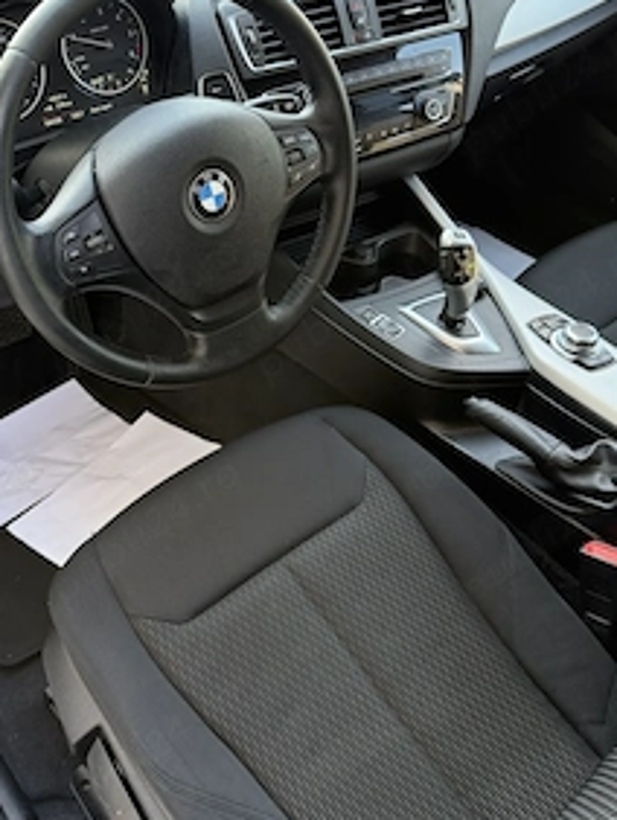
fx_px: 807
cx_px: 247
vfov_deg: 53.8
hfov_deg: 41.7
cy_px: 358
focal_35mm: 34
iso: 200
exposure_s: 1/108
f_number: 1.78
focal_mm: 6.76
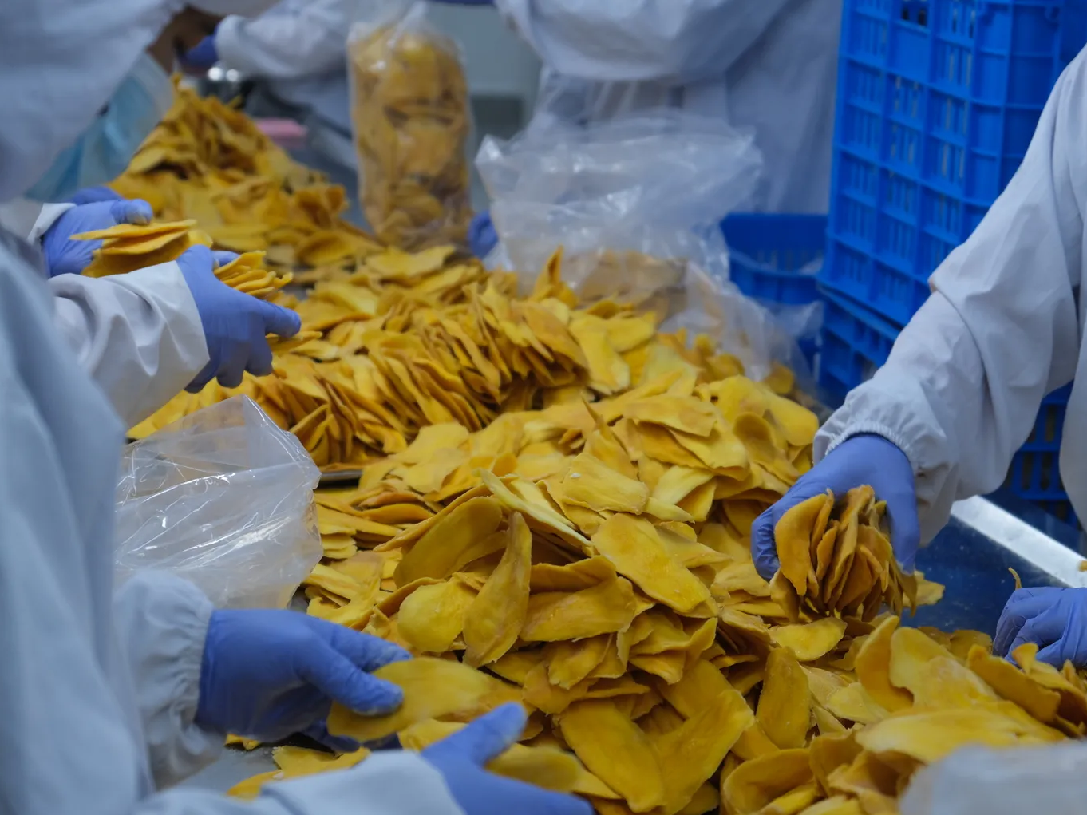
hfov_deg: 21.8
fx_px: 2826
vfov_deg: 16.4
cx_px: 578
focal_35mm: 90
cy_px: 408
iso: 640
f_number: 4
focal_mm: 55
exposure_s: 1/240
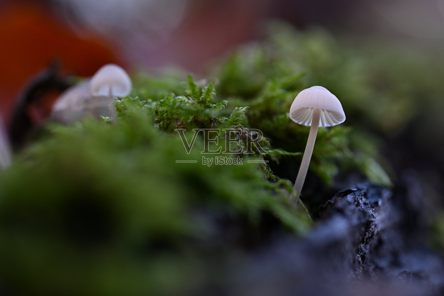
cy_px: 148
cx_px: 222
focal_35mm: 105
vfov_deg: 13.0
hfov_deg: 19.5
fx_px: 1295
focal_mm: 105
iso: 1000
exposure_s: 1/125
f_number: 8
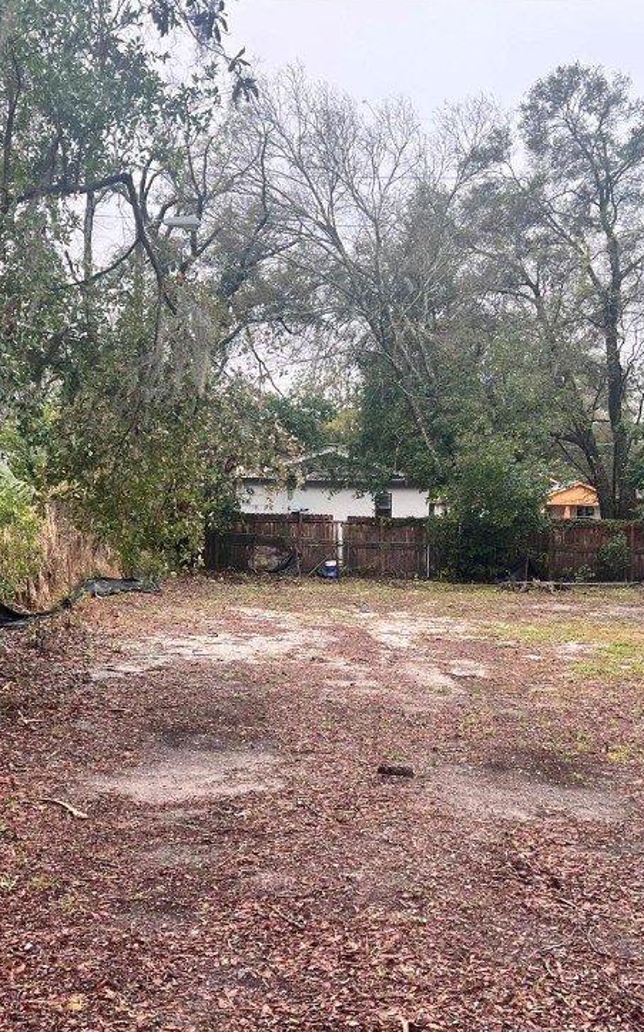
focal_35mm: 39
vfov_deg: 50.4
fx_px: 1096
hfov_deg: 32.7
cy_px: 540
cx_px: 306
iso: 50
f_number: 1.5
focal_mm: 5.7
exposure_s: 1/213
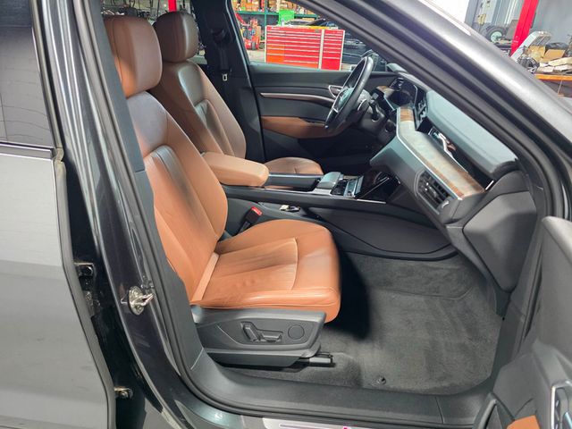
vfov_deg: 58.9
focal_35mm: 23
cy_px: 214
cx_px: 286
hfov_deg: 73.9
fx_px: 380
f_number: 1.7
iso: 800
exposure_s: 1/120
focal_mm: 6.3
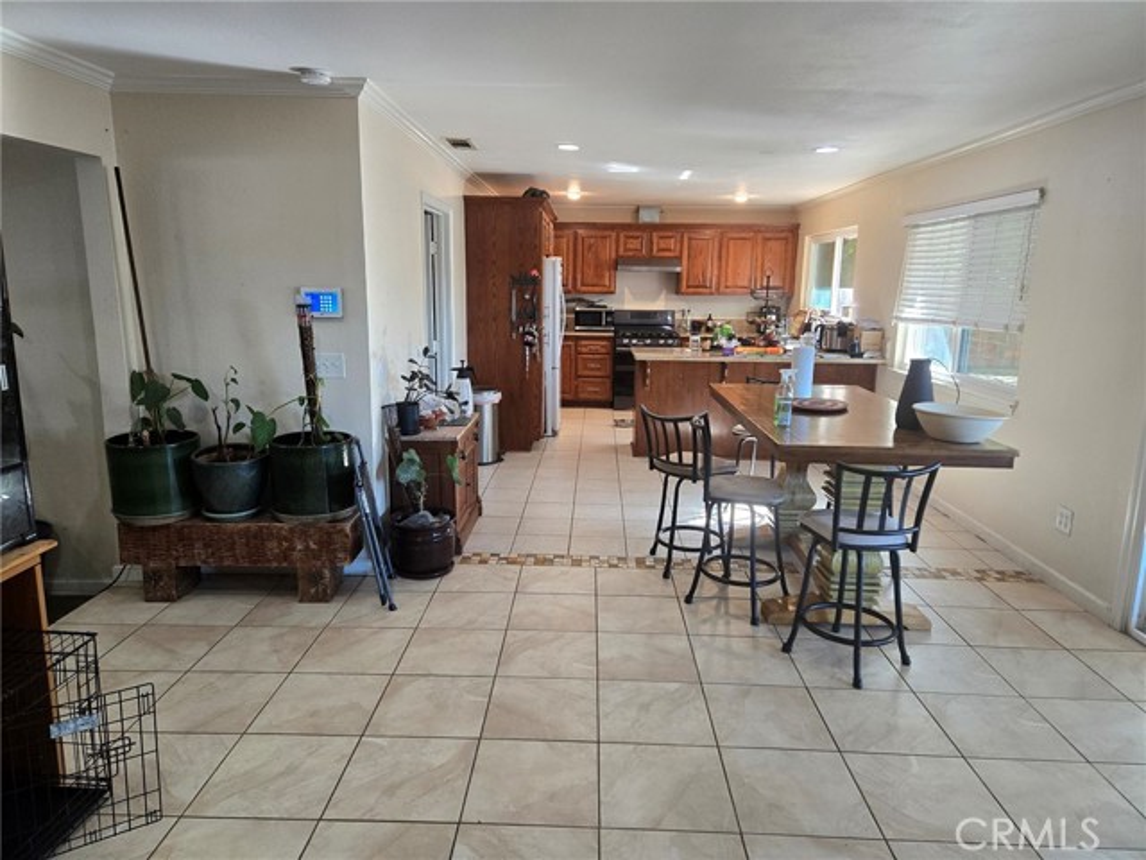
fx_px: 761
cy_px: 430
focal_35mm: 23
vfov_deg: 58.9
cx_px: 573
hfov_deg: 73.9
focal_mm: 5.4
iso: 200
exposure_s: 1/120
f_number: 1.8
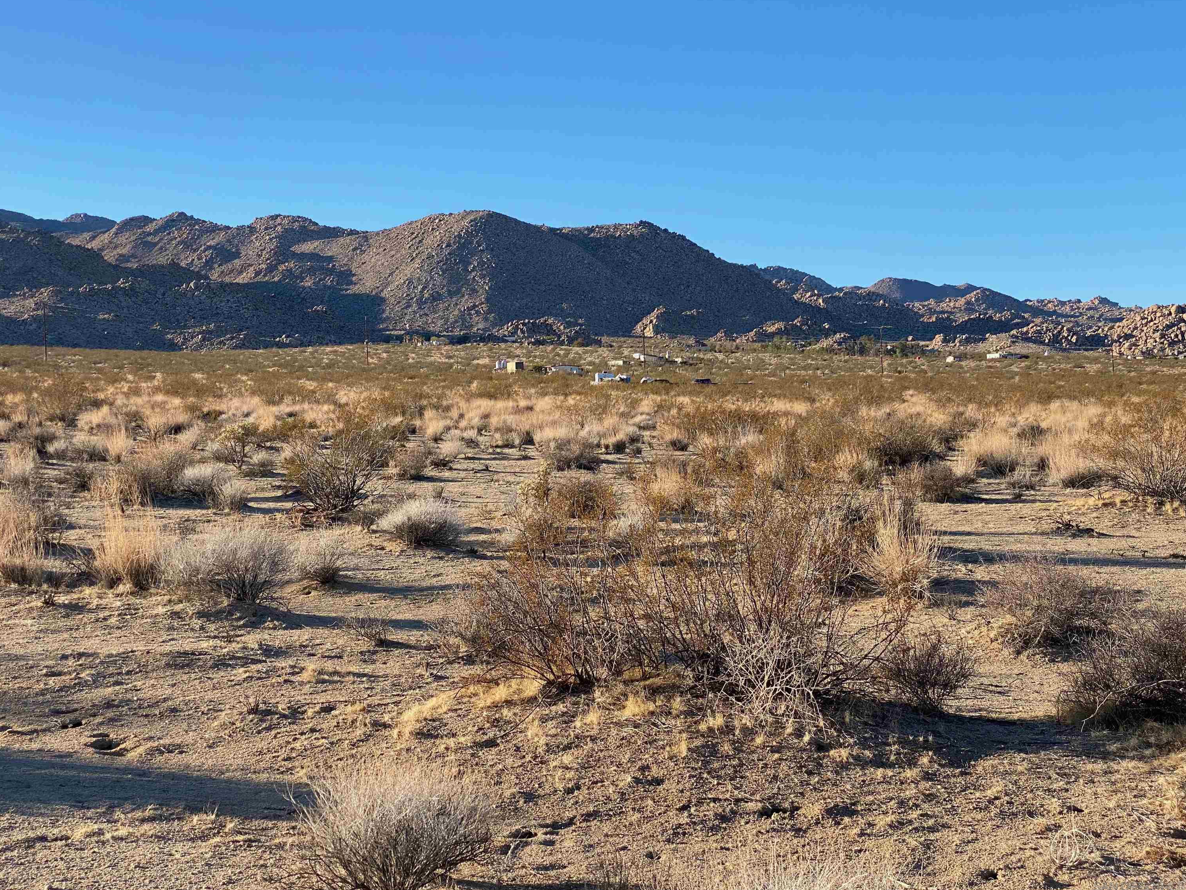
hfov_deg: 36.2
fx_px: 1816
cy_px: 442
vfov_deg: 27.5
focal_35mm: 53
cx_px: 584
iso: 20
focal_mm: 6
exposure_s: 1/999
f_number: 2
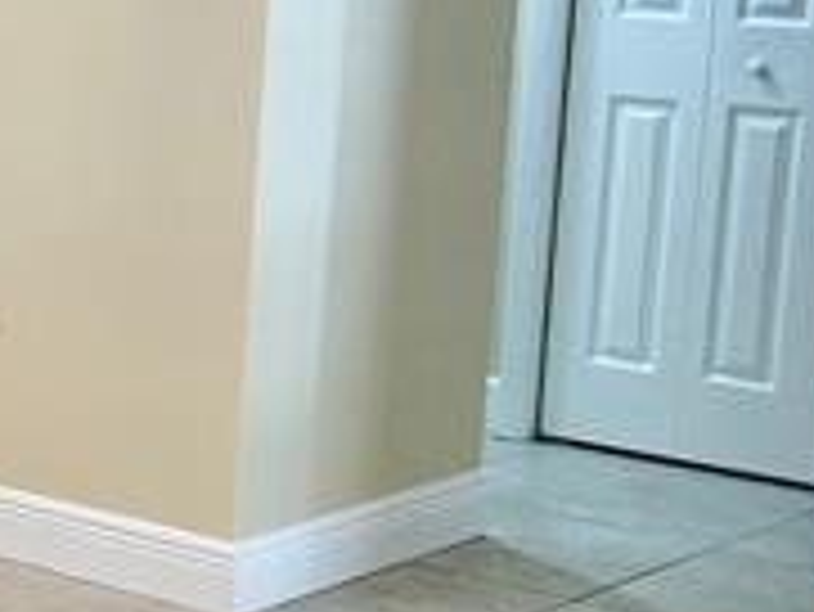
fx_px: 2494
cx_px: -845
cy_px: 144
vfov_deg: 13.9
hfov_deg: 14.9
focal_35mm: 106
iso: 200
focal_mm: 6.76
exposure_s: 1/120
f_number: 1.78
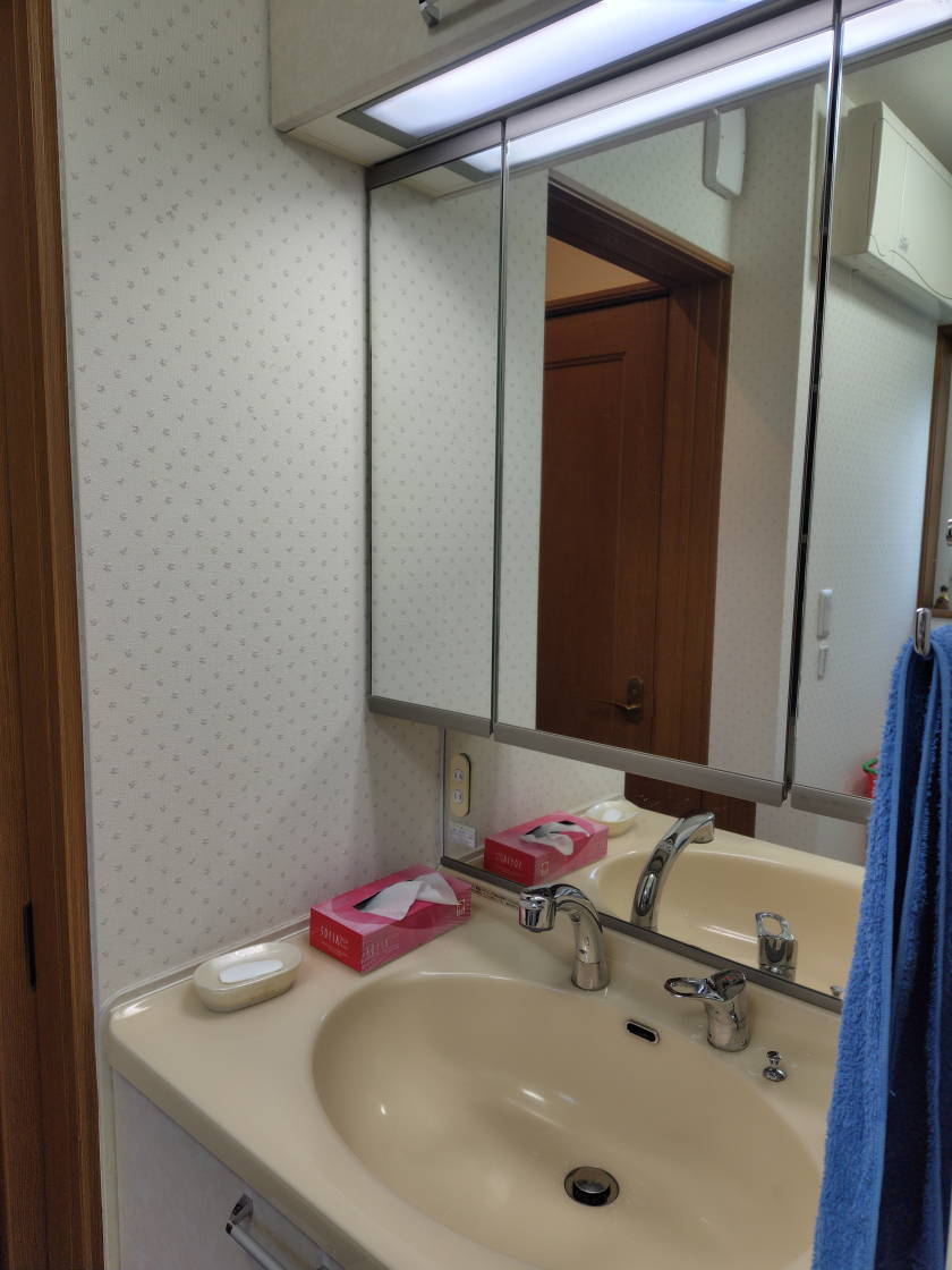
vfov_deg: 73.9
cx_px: 476
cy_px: 635
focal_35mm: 23
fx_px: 843
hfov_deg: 58.9
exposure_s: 1/100
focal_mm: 5.6
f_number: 1.9
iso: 137
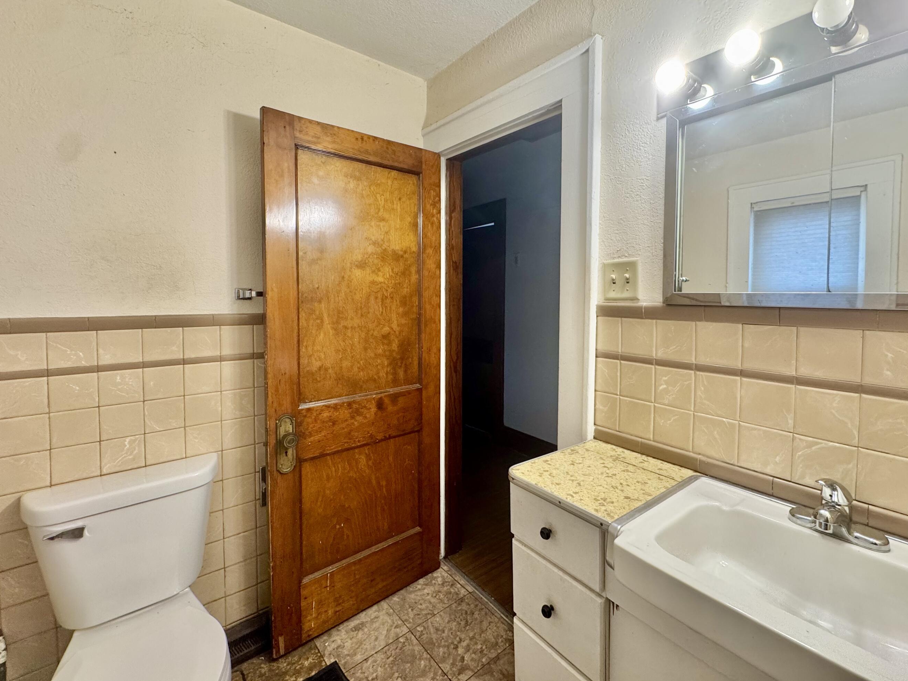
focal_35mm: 16
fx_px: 420
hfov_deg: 94.4
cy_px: 311
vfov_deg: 77.9
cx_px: 484
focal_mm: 2.22
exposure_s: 1/60
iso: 200
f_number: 2.2
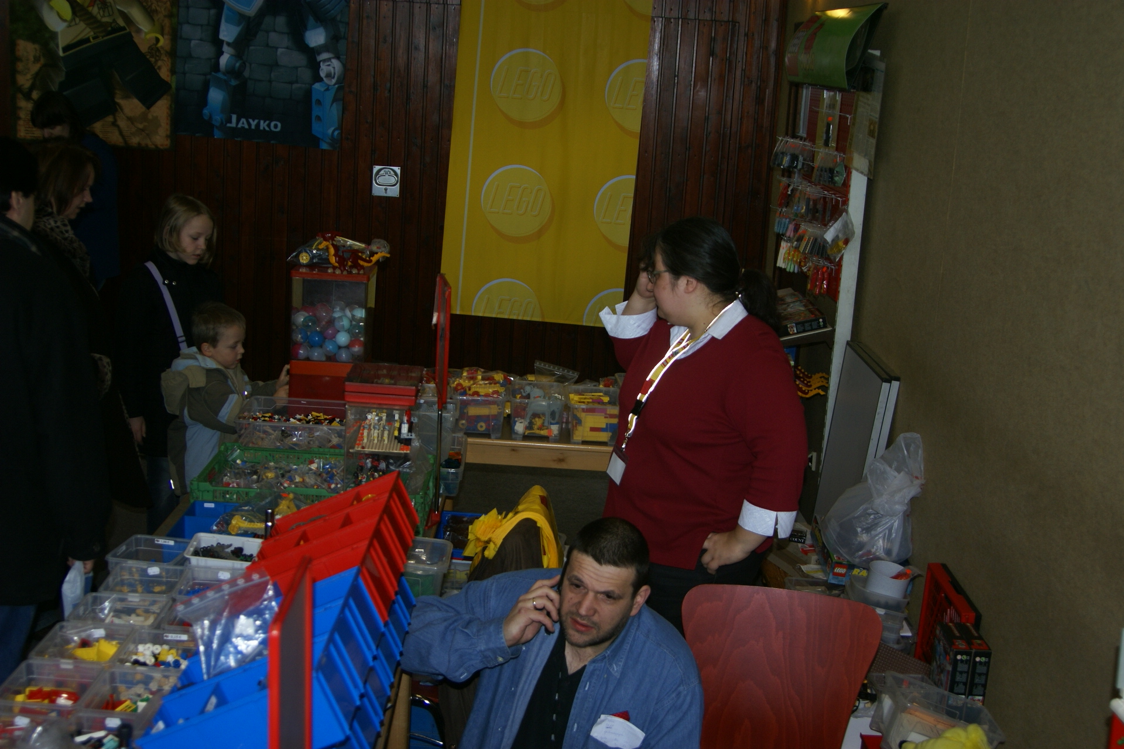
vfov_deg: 31.9
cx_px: 562
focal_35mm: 42
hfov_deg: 46.4
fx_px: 1311
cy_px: 374
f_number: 4
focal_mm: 28
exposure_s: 1/100
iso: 100
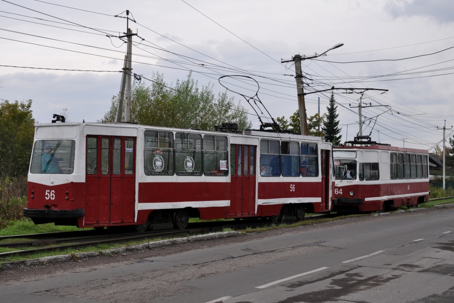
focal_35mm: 63
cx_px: 227
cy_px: 152
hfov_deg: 31.9
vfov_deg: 21.6
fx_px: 795
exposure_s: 1/250
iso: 200
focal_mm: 42
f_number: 8
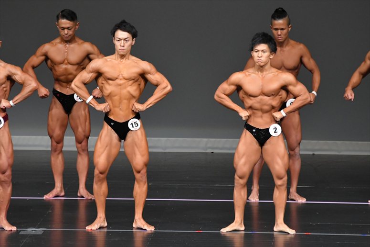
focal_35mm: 345
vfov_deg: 4.0
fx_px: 3544
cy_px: 124
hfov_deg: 6.0
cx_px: 185
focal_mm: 230
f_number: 5.6
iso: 4000
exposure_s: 1/400
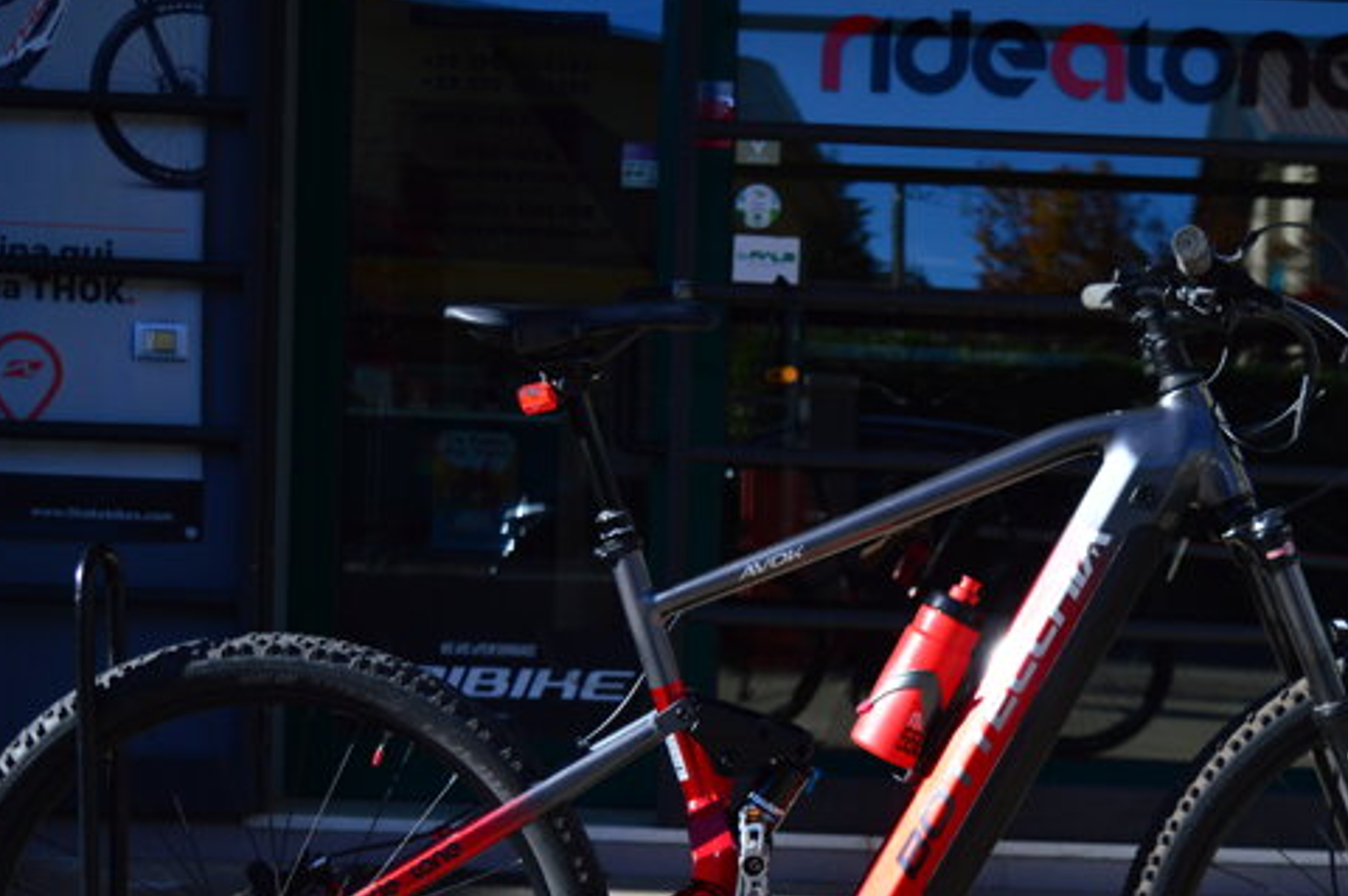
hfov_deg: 33.1
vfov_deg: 22.4
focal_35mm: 60
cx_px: 904
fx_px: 2244
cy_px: 636
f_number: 4
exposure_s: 1/1600
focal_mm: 24
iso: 200
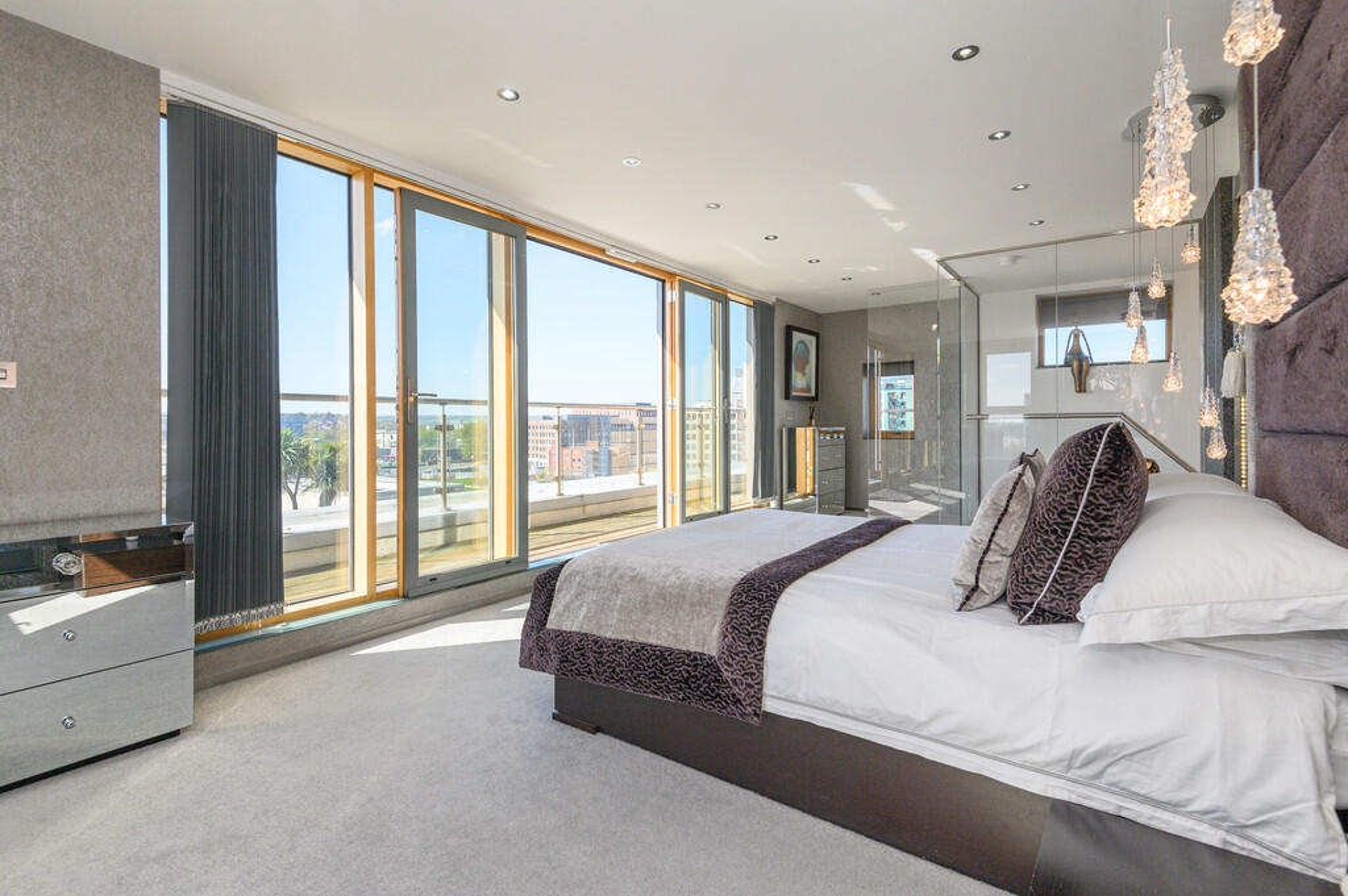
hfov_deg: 96.8
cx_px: 674
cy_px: 448
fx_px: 599
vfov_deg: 73.7
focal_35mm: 16
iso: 640
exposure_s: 1/640
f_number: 8
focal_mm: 16
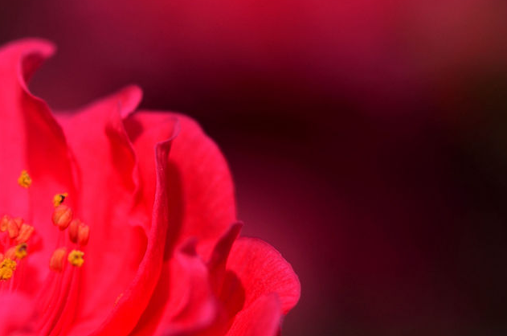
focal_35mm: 374
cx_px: 47
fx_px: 5259
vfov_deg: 3.7
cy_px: 182
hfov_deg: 5.5
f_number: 5.6
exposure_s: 1/500
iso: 100
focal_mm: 105
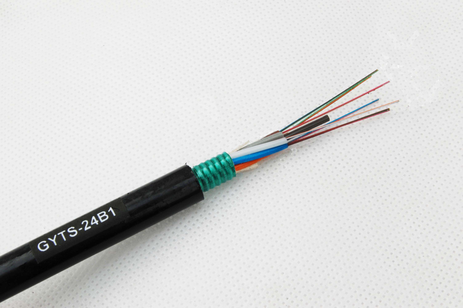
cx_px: 232
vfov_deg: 21.5
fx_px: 810
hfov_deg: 31.9
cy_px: 154
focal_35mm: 63
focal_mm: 42
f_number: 29
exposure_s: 1/8
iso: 200
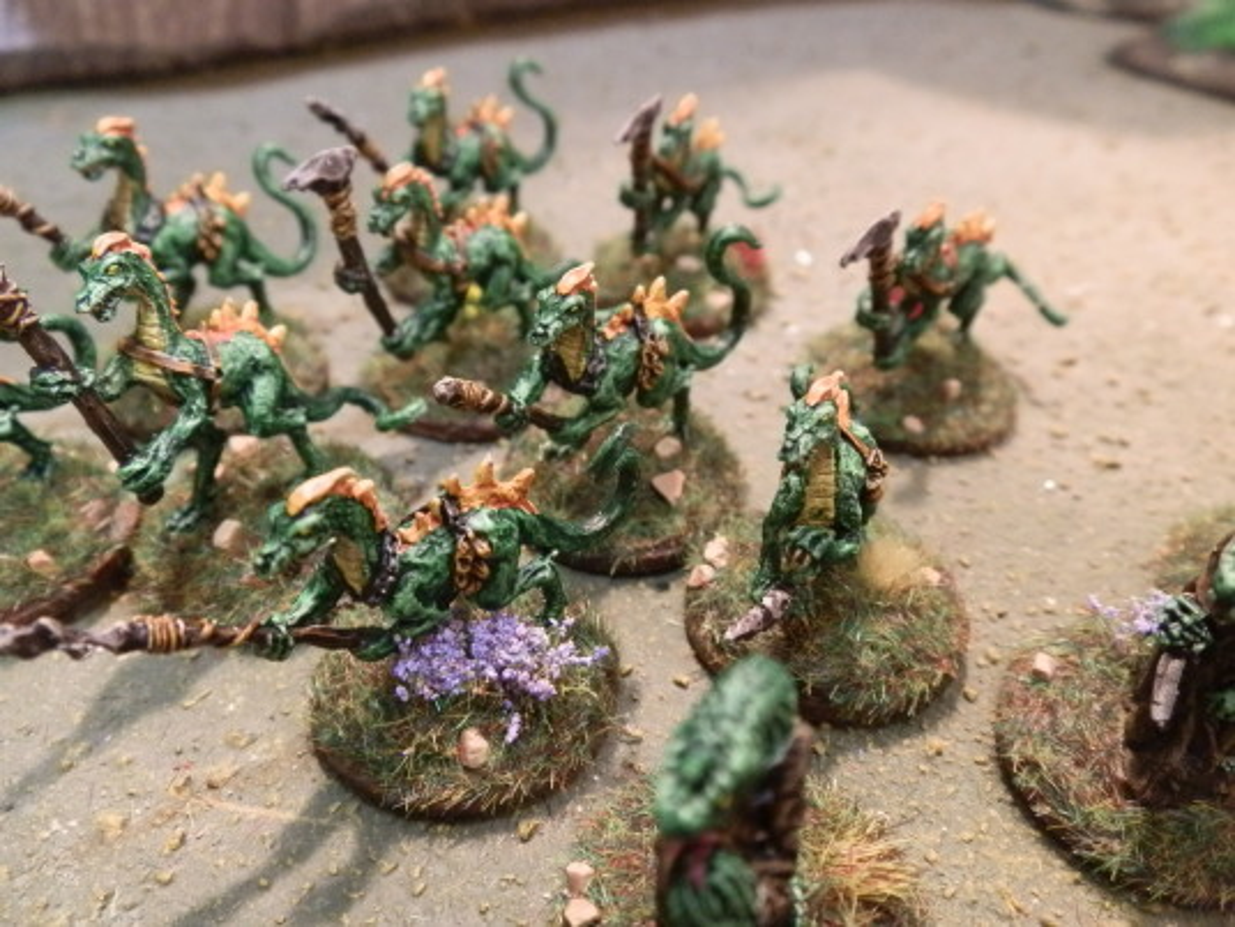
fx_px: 999
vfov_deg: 49.7
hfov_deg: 63.4
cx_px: 618
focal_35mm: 28
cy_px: 464
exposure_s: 1/40
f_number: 3.1
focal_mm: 5
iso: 400
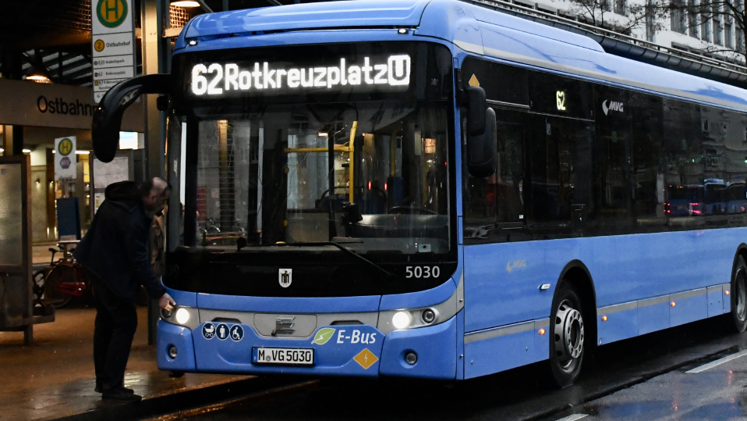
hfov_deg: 32.6
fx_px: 1268
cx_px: 490
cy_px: 132
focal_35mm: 64
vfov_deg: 18.8
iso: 5000
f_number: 4
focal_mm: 30
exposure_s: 1/500
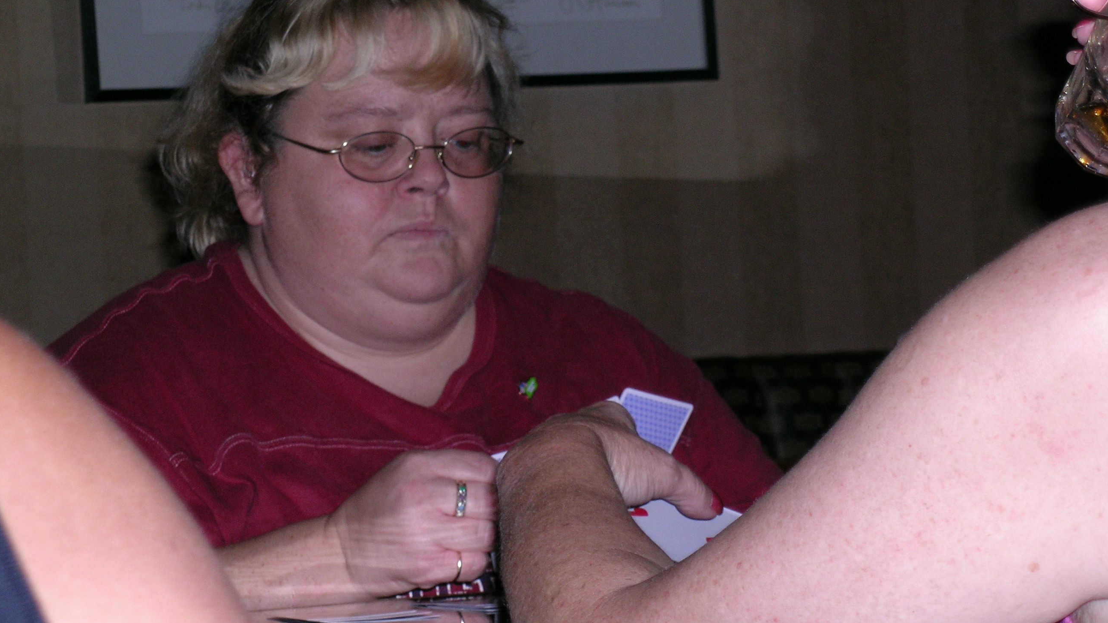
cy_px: 271
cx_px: 553
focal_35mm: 118
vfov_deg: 10.3
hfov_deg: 18.2
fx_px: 3467
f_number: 4.5
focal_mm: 22.5
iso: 97
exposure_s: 1/121
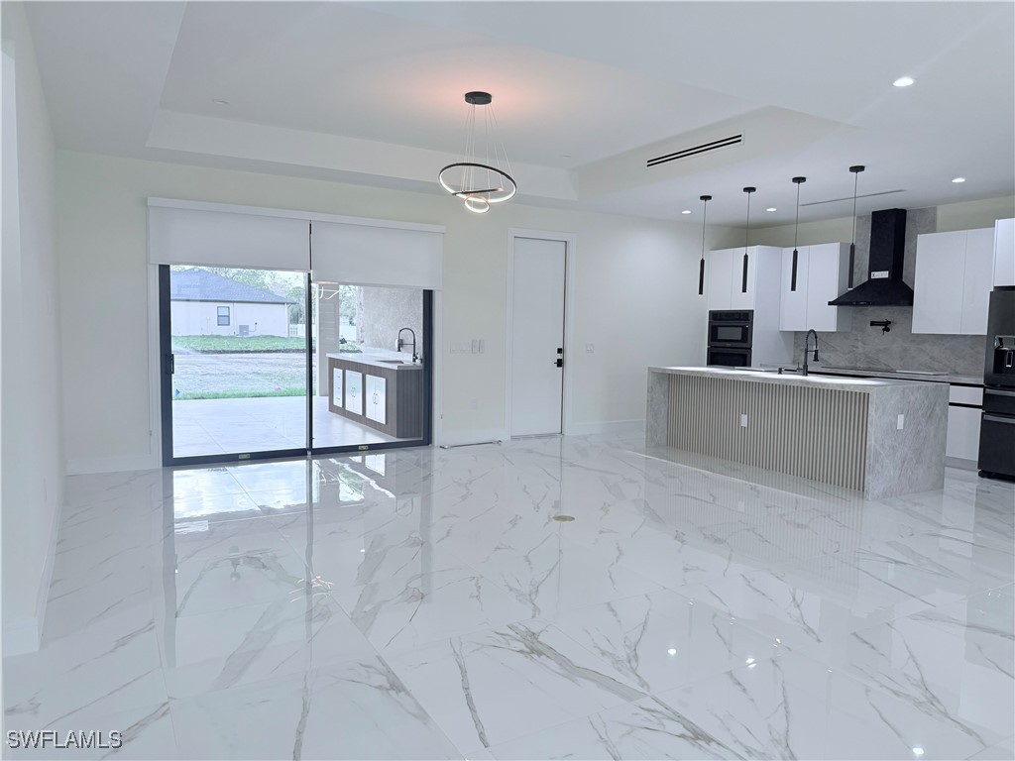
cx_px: 508
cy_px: 380
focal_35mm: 24
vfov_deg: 56.8
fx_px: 704
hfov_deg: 71.6
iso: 160
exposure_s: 1/234
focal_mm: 6.76
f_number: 1.78
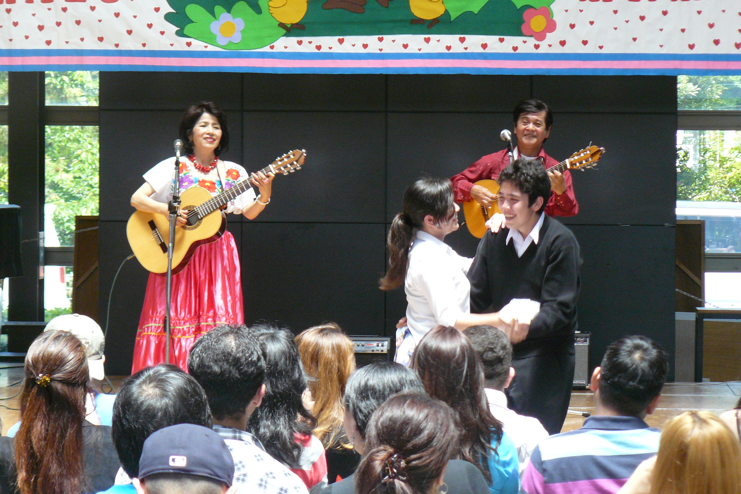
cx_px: 370
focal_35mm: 150
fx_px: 3087
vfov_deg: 9.1
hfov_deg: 13.7
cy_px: 276
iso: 250
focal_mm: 24.1
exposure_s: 1/60
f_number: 3.3
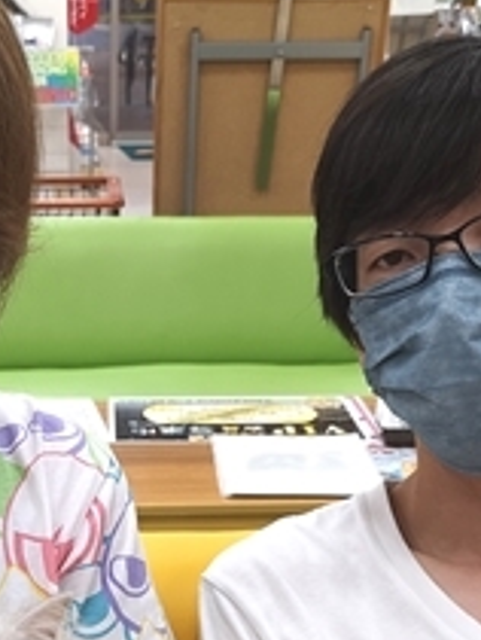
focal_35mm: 77
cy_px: 622
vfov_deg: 24.3
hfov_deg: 19.0
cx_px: 85
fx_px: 1424
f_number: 1.8
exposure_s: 1/100
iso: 50
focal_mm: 3.95
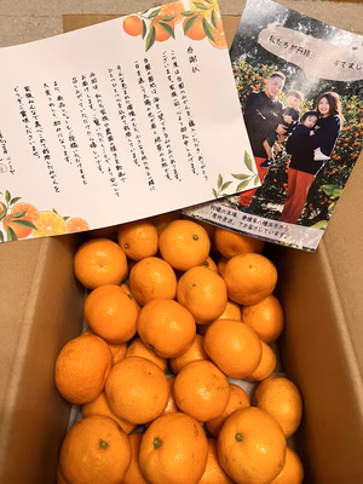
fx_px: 364
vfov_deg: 67.3
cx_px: 182
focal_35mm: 26
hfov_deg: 53.1
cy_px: 242
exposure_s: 1/60
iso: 125
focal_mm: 5.7
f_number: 1.5
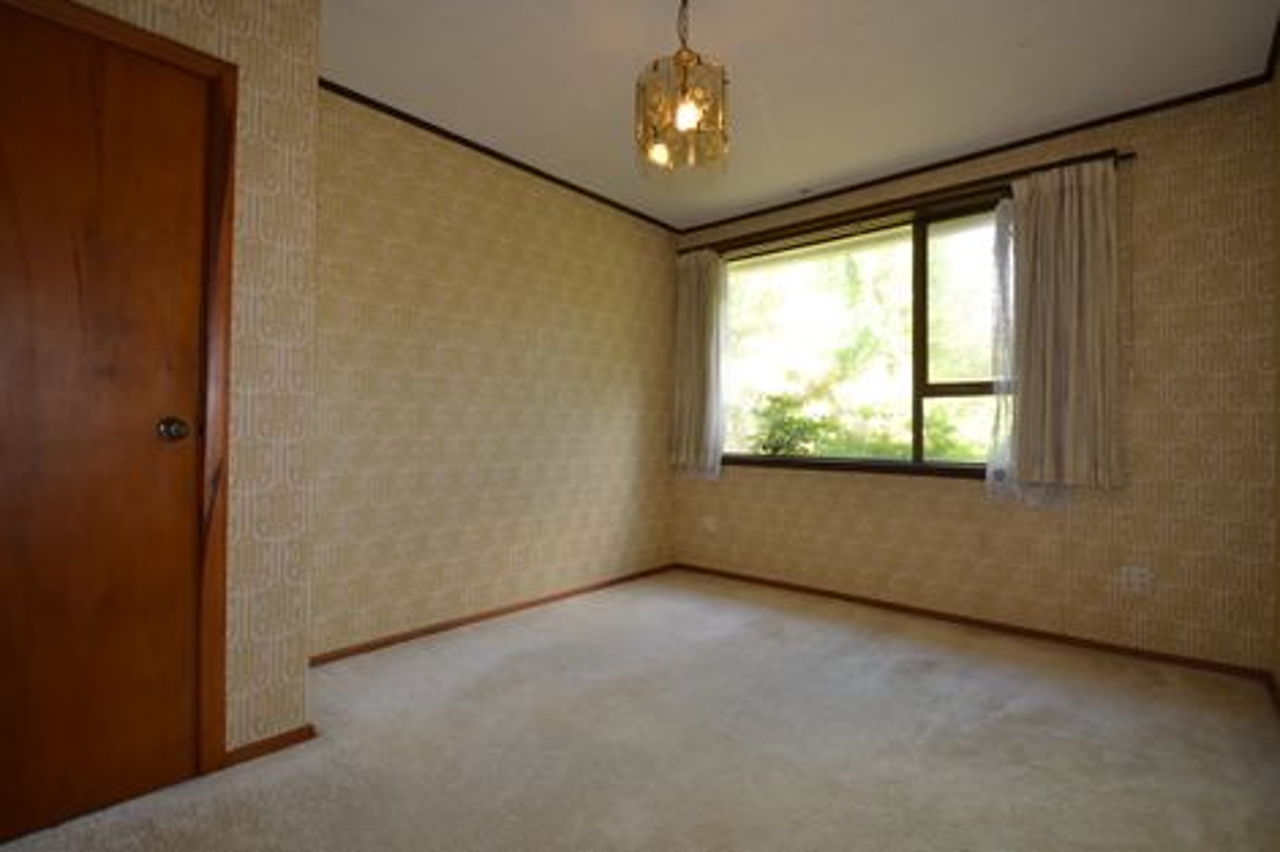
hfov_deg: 95.0
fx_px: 586
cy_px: 426
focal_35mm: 16
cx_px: 640
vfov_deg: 72.0
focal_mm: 11
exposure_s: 1/60
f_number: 4
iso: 250
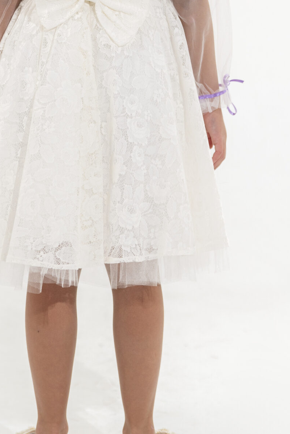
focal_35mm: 150
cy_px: 93
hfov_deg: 9.2
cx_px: 132
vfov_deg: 13.6
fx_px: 1812
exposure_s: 1/400
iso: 200
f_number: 2.8
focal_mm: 70
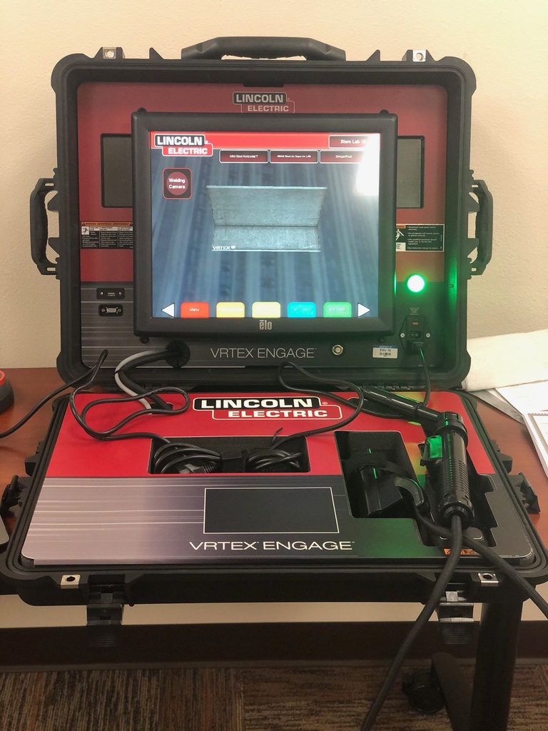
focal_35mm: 52
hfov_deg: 28.0
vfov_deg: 36.8
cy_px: 366
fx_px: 1098
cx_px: 274
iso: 160
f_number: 2.4
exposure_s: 1/20
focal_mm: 6
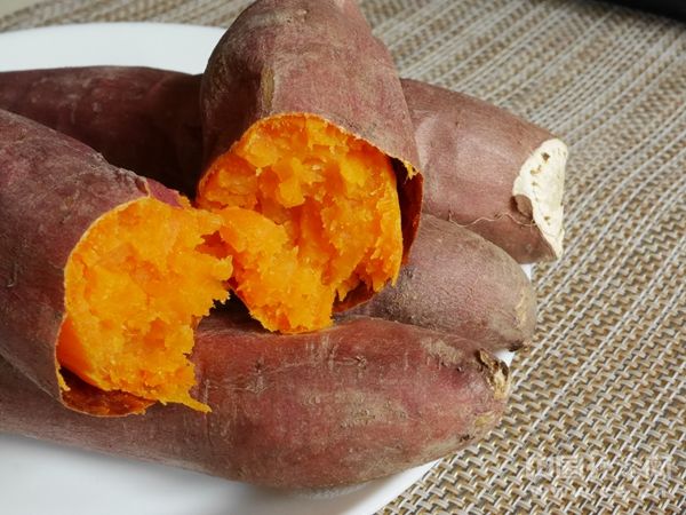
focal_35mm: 60
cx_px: 343
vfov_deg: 24.4
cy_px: 258
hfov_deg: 32.2
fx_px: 1189
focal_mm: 30
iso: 3200
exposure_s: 1/40
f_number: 16
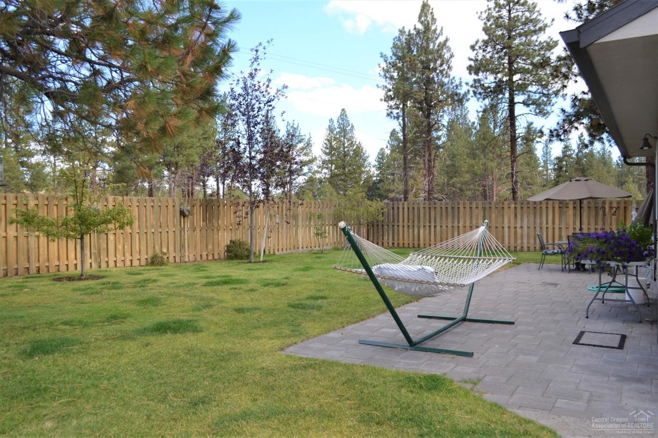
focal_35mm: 27
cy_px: 219
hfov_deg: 67.4
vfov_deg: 47.9
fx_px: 493
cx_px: 329
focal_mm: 18
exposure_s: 1/200
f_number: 4.5
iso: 100
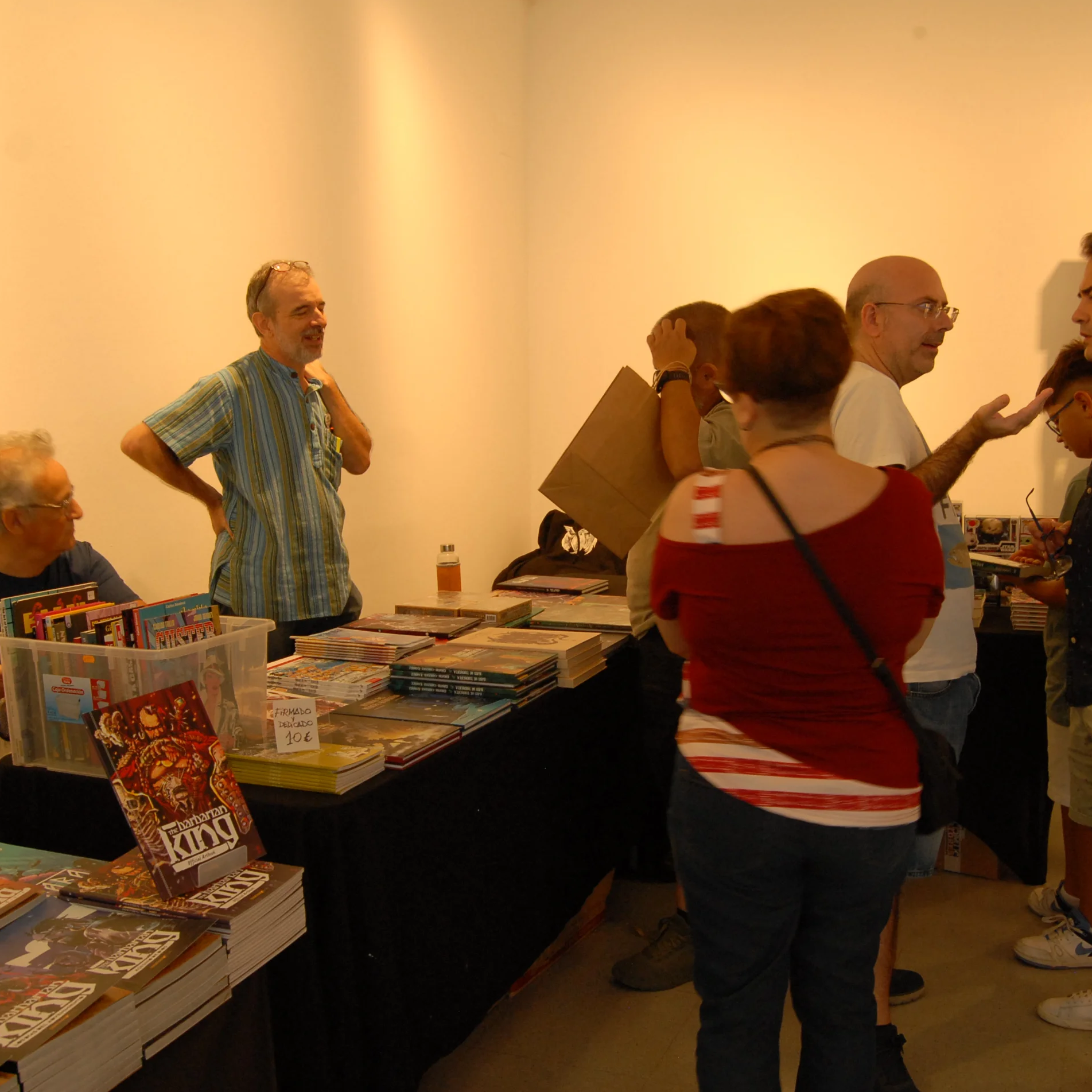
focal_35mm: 35
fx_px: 1249
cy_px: 546
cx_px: 594
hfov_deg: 47.2
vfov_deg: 47.2
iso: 400
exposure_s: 1/20
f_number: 6.3
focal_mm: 18
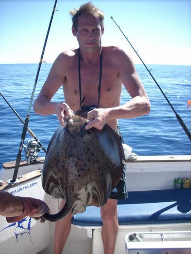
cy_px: 127
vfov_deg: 50.2
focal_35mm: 37
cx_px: 96
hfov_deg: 38.6
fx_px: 272
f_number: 5.6
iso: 64
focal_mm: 6.2
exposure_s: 1/125
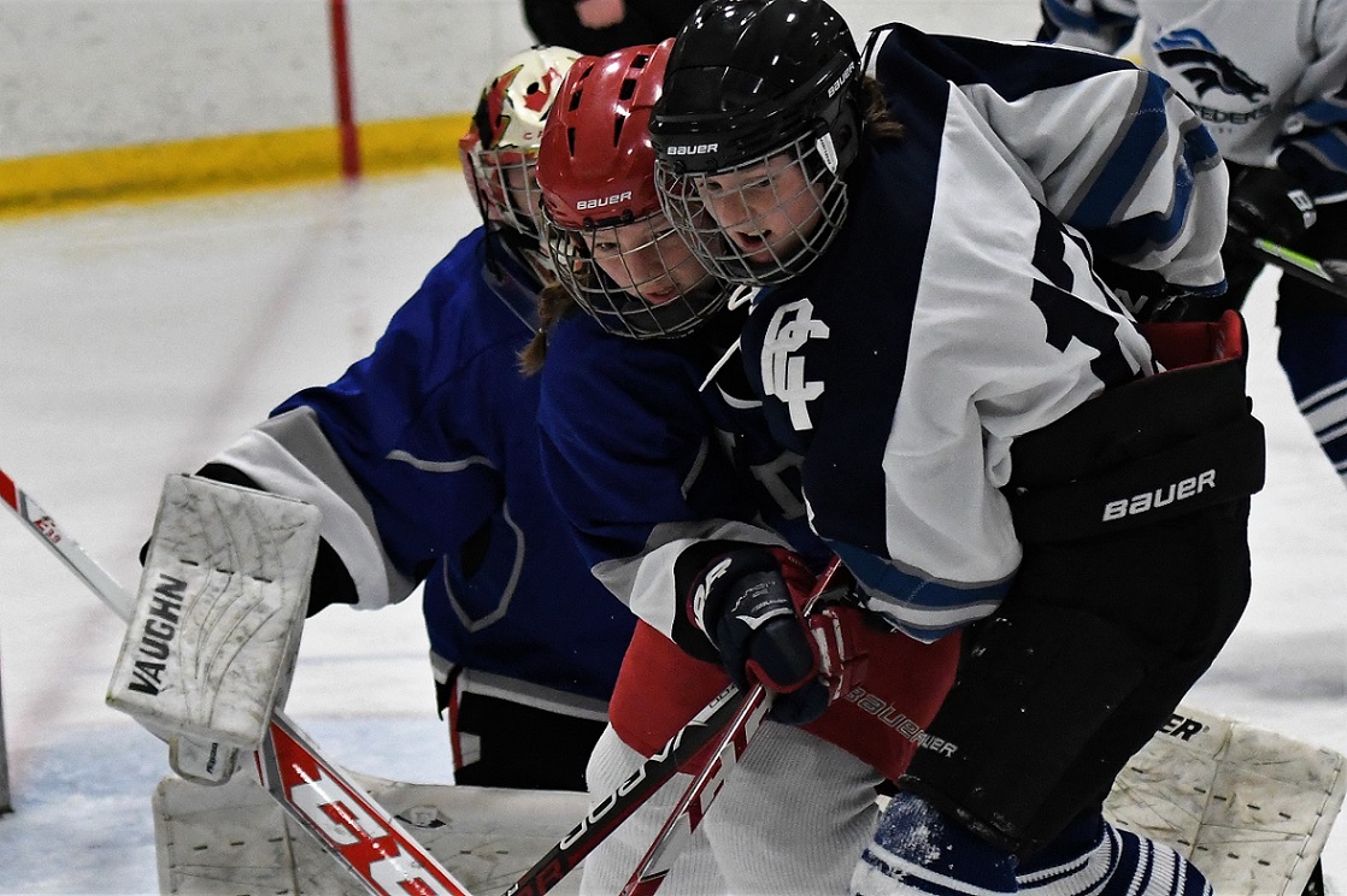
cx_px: 674
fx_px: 3926
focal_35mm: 105
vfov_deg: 13.0
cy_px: 448
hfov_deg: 19.5
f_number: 2.8
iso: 4000
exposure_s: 1/1000
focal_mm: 70
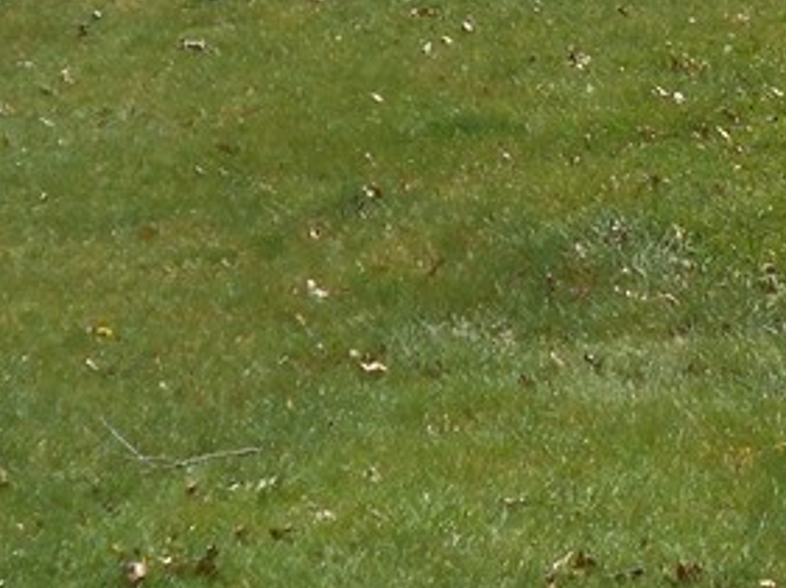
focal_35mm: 135
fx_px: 3061
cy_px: -207
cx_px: 822
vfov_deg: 10.7
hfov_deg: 14.4
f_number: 3.9
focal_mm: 6.7
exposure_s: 1/640
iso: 80
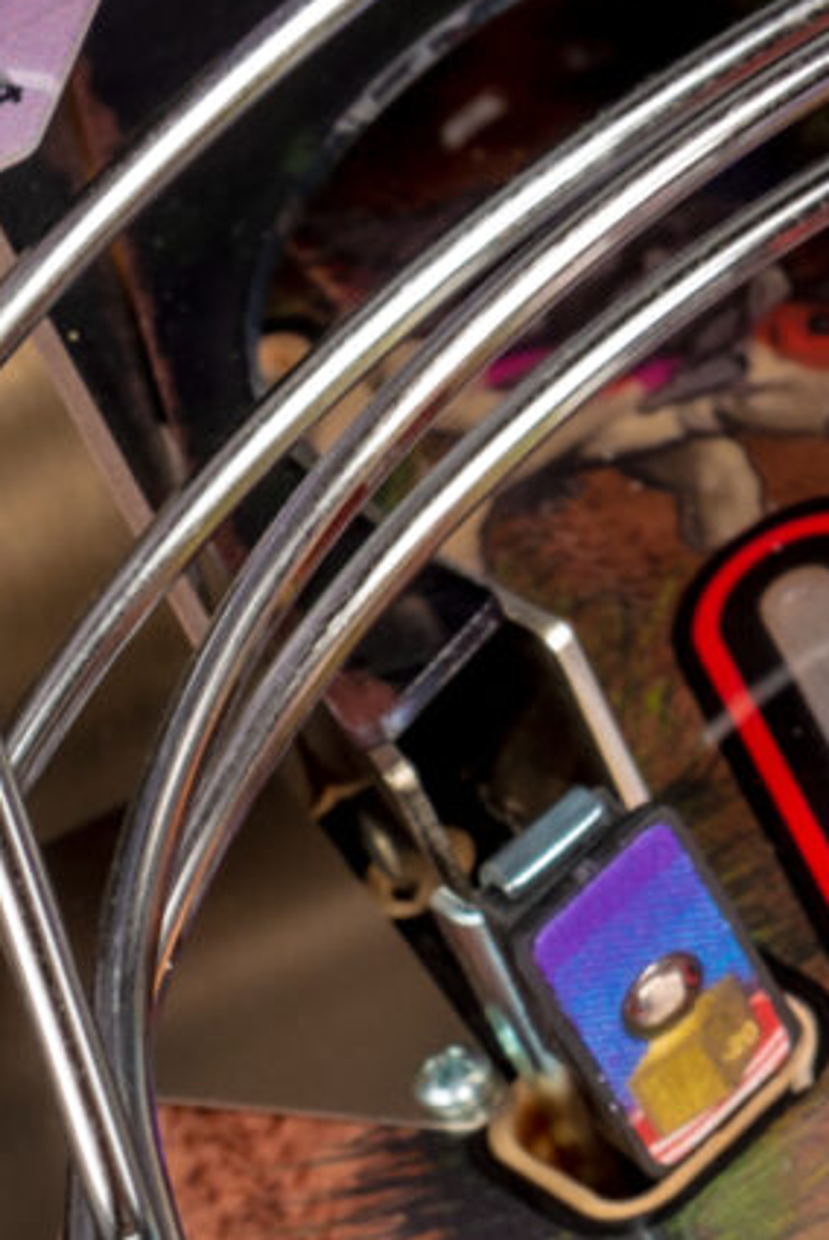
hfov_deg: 5.0
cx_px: -757
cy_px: 2646
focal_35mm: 271
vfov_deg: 7.3
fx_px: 9345
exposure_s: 1/100
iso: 100
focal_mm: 45
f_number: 10
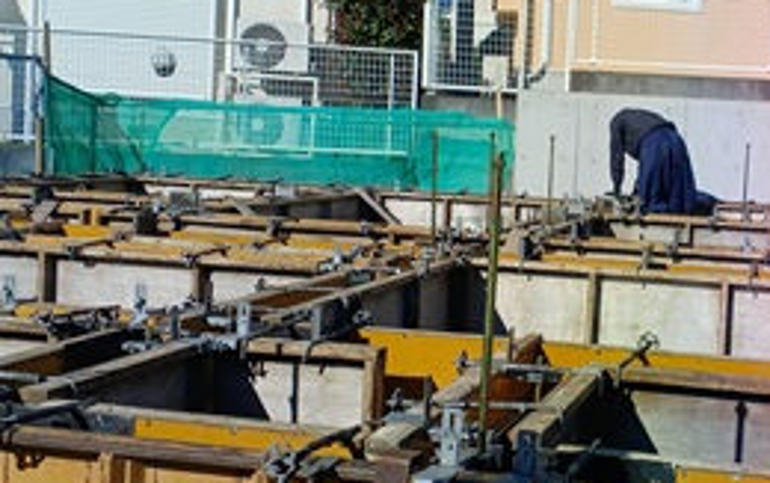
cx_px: 646
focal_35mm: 55
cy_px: 159
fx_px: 1155
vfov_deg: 23.5
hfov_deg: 35.3
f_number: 1.9
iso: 40
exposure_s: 1/2427
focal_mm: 3.58
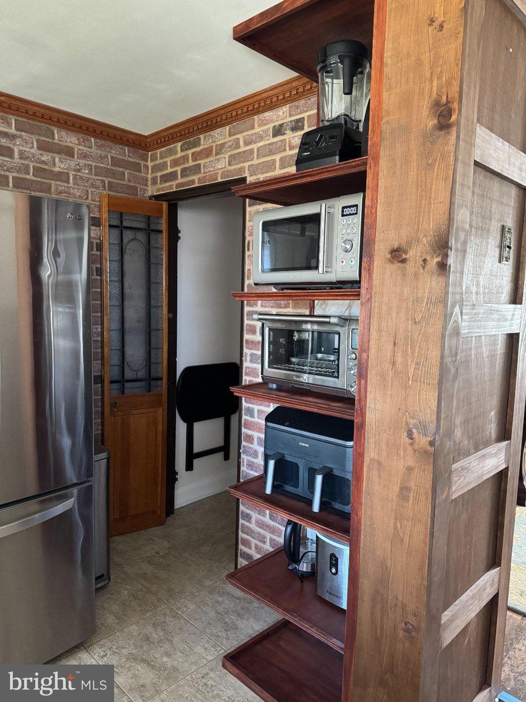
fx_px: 486
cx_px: 263
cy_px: 351
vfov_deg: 71.6
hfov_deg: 56.8
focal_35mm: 24
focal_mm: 6.76
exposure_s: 1/55
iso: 800
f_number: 1.78
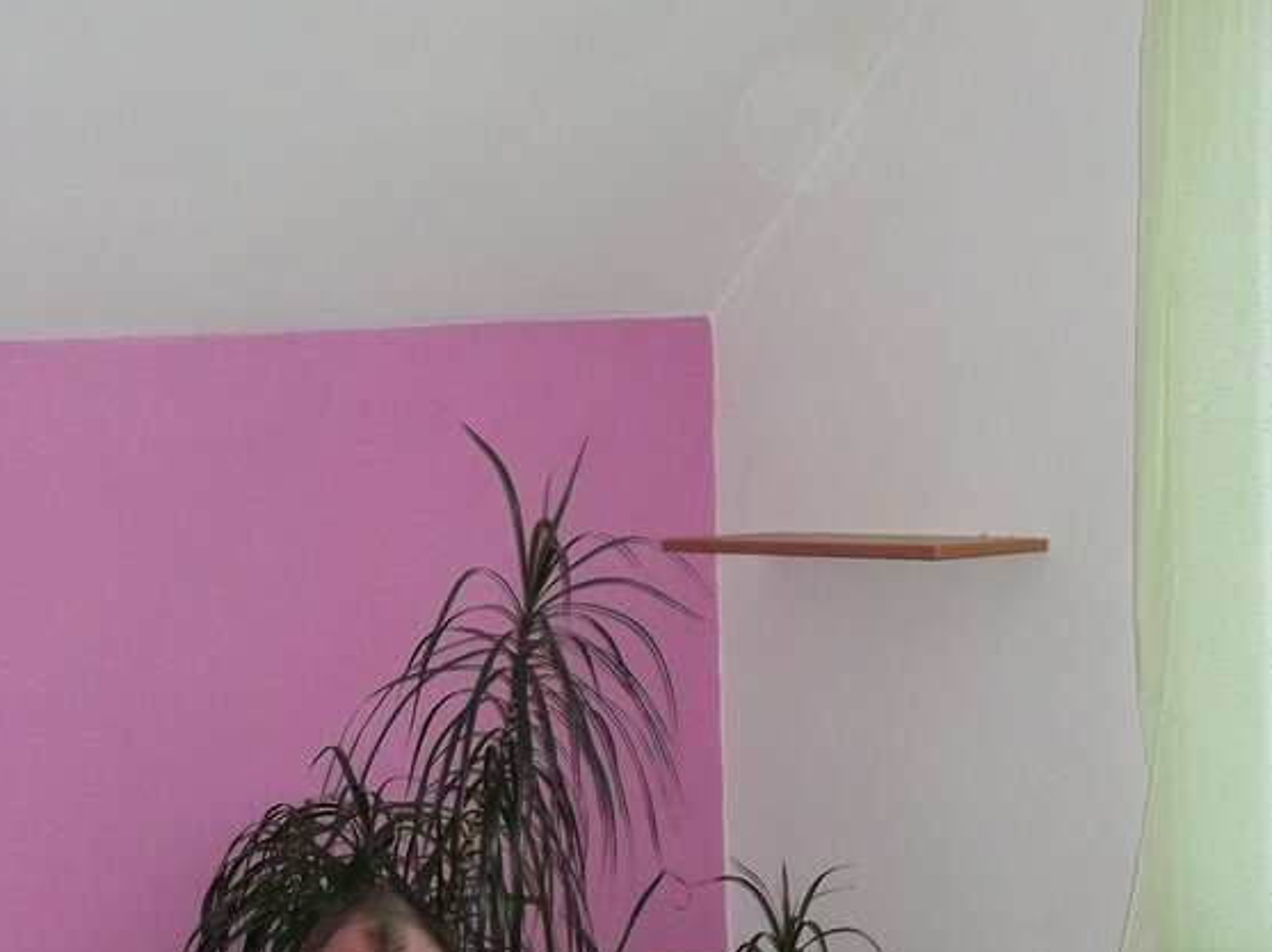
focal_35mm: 69
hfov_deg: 28.1
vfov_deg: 20.8
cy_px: 861
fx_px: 2534
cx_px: 484
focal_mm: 5.7
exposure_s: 1/30
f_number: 2.9
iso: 160
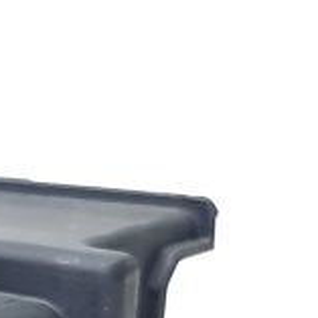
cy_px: 363
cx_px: -563
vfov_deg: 10.2
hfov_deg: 8.9
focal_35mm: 169
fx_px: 1756
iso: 125
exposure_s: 1/50
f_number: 2
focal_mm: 4.6
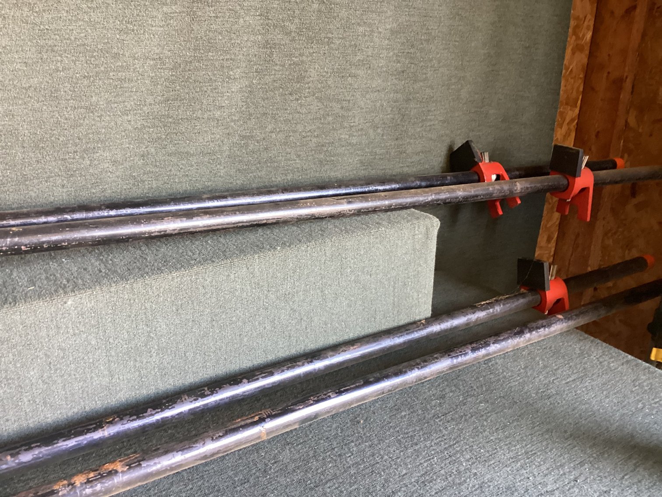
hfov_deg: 58.3
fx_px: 593
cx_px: 331
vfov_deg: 45.4
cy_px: 248
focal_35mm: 31
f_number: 2.4
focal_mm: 3.3
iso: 250
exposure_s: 1/33
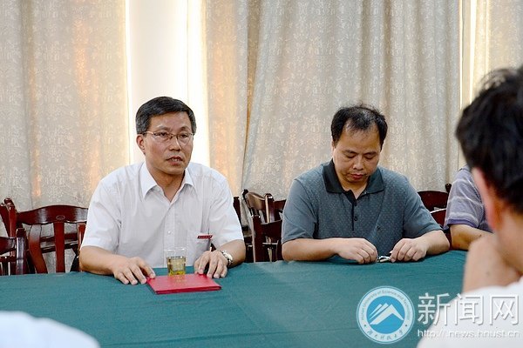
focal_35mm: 63
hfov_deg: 31.9
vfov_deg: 21.6
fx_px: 915
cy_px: 174
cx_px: 262
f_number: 4.8
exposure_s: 1/30
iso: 1600
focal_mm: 42
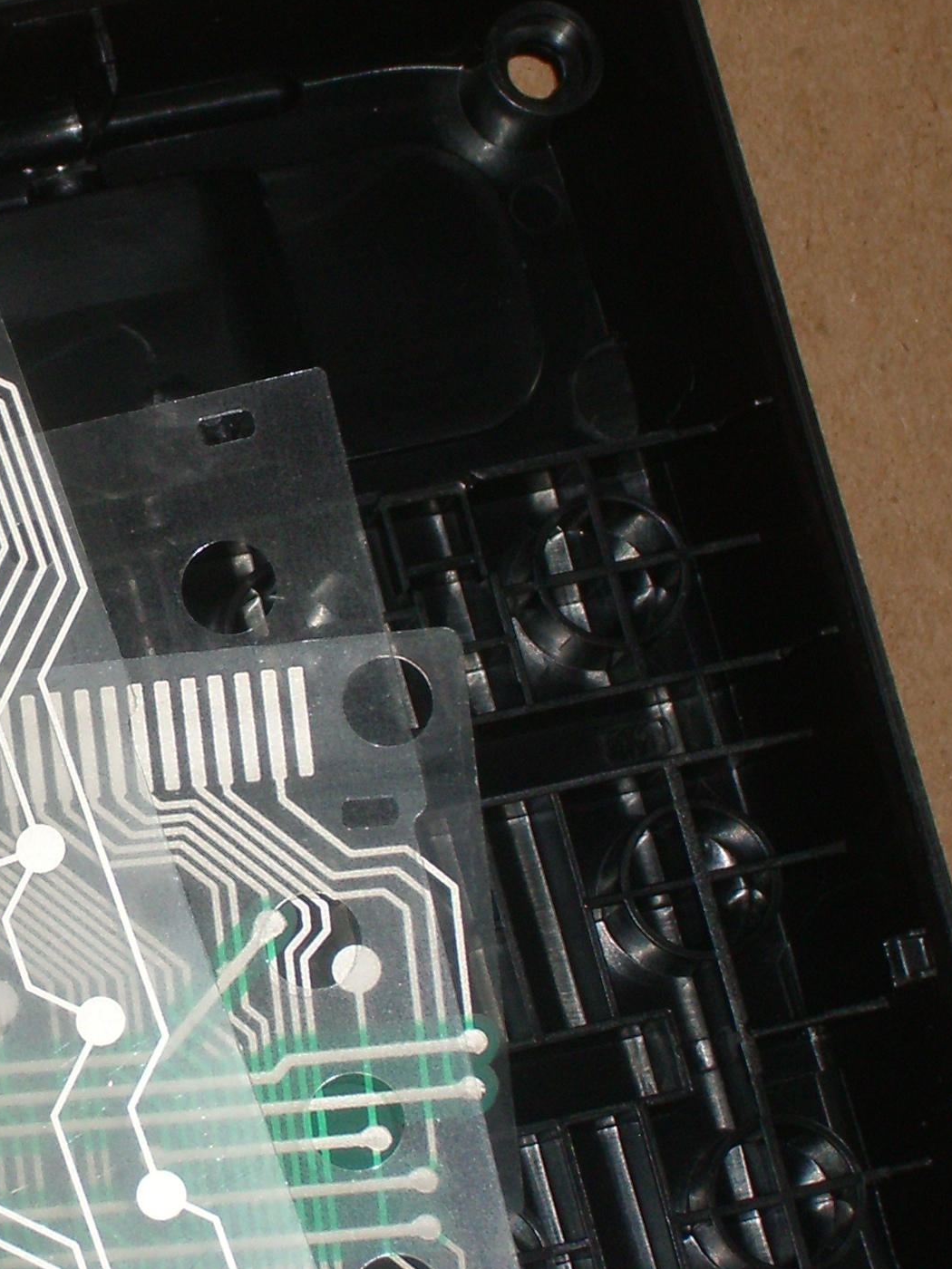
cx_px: -53
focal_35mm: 192
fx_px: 7040
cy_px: 570
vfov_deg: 10.3
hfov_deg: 7.7
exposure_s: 1/60
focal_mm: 17.4
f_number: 7.7
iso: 80
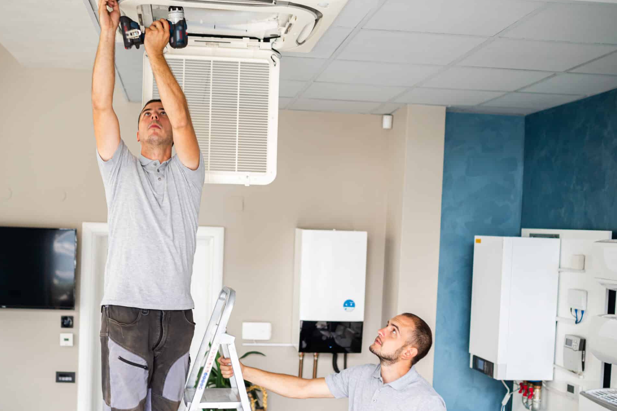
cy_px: 261
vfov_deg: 28.5
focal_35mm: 47
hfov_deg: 41.8
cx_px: 262
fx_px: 806
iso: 200
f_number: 1.8
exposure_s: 1/250
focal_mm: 35
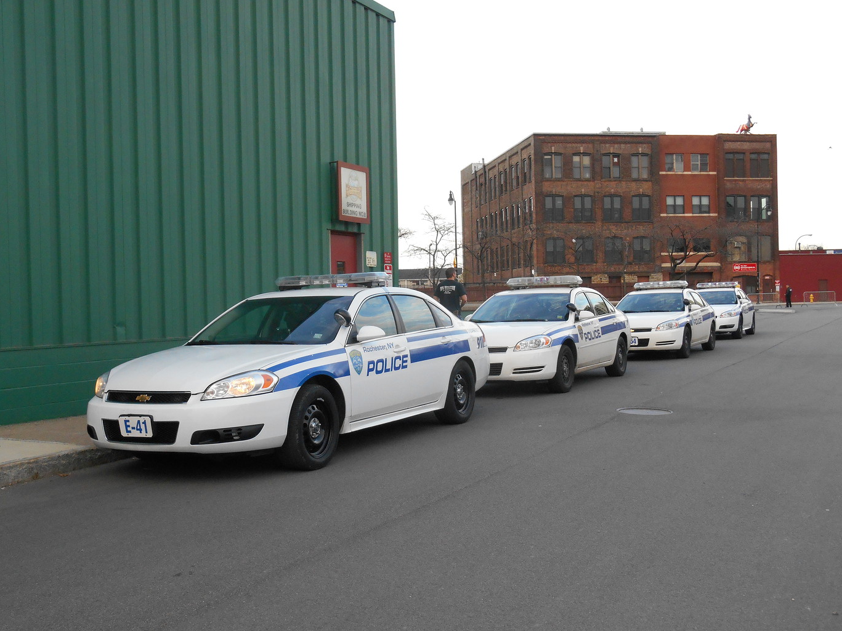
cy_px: 311
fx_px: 1022
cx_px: 421
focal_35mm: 42
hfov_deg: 44.8
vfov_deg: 34.3
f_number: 3.9
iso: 250
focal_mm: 7.2
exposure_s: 1/250
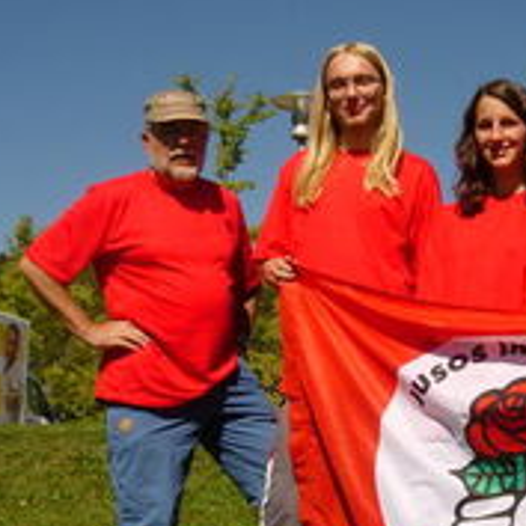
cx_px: 499
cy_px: 398
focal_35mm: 76
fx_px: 1307
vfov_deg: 22.5
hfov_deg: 22.1
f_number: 4.8
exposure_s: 1/1085
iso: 79
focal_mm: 7.8
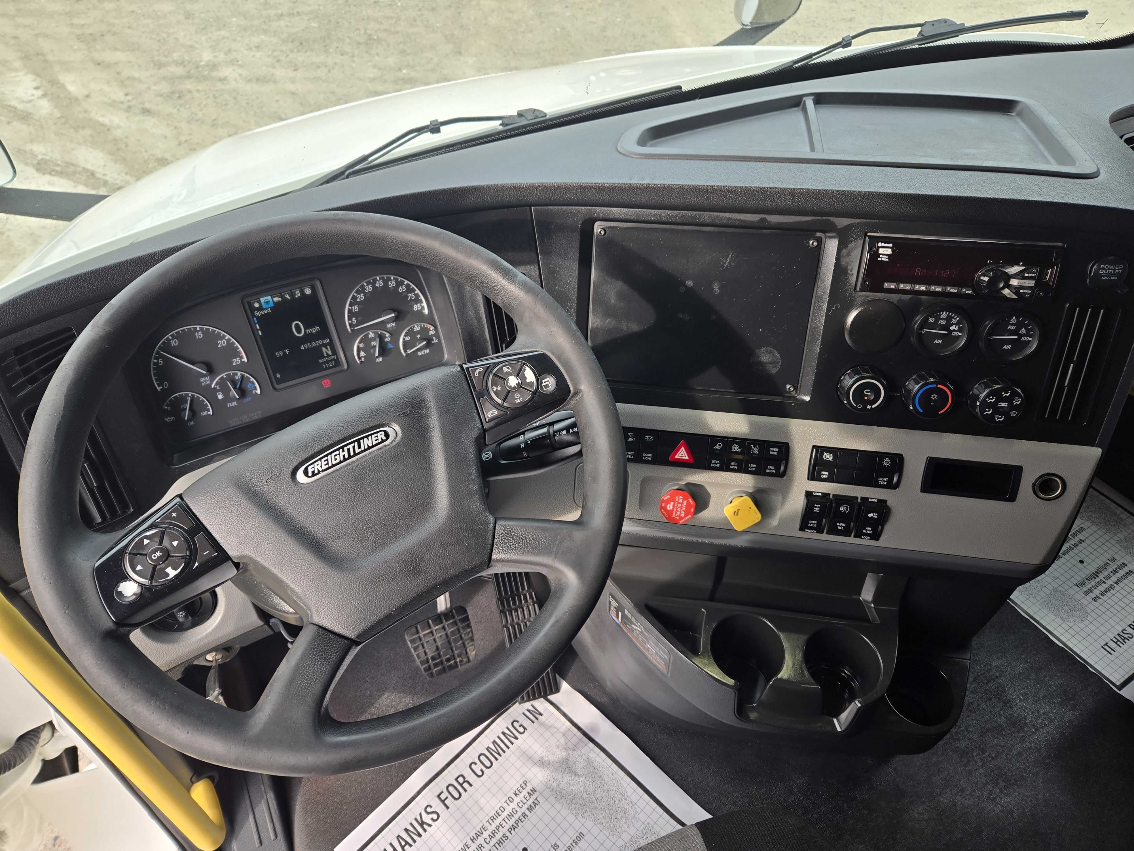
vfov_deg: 58.9
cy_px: 426
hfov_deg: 73.9
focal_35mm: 23
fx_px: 753
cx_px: 567
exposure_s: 1/232
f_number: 1.8
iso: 25
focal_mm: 5.4
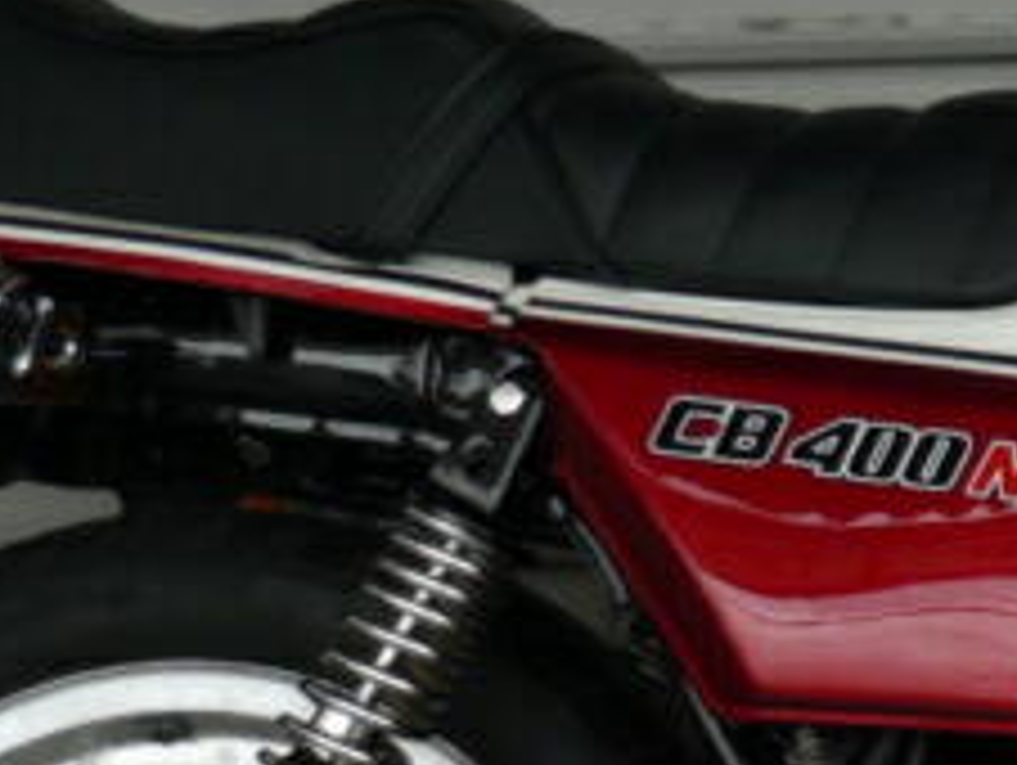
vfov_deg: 7.5
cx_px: 1278
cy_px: 729
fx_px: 5823
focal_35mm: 198
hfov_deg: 9.8
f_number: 3
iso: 100
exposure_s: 1/200
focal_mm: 7.2
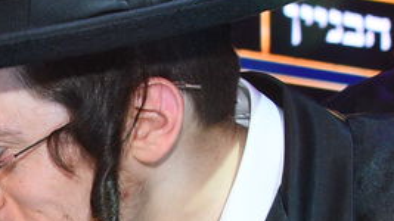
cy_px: 315
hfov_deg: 9.3
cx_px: -341
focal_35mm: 220
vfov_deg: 5.5
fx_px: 2298
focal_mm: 40
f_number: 5.6
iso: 1600
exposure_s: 1/100
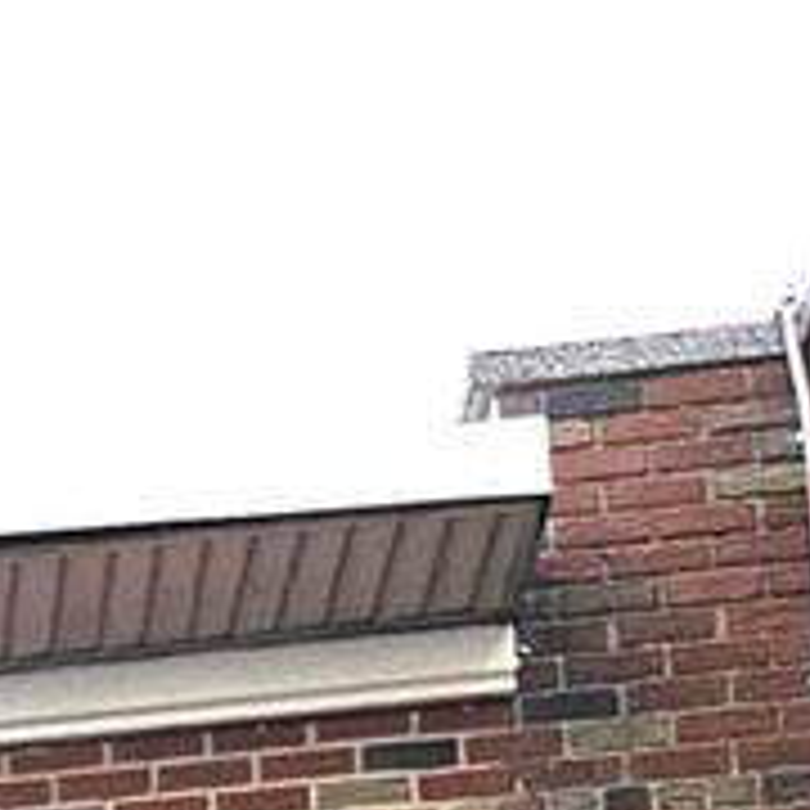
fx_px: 4580
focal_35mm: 173
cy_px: 2322
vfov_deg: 8.6
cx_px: -1408
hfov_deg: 8.8
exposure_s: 1/1497
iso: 32
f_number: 1.8
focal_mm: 5.4
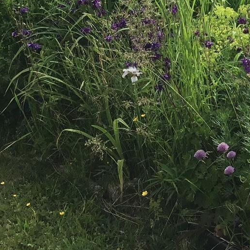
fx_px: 711
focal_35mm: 87
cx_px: 272
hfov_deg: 19.2
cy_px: -42
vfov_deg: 18.9
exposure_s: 1/1314
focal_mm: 3.3
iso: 25
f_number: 2.4
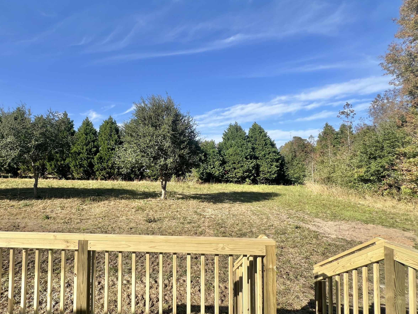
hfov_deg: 89.7
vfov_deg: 74.7
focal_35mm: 17
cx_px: 165
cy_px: 159
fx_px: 205
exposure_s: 1/1043
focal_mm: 1.57
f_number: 1.8
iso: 32
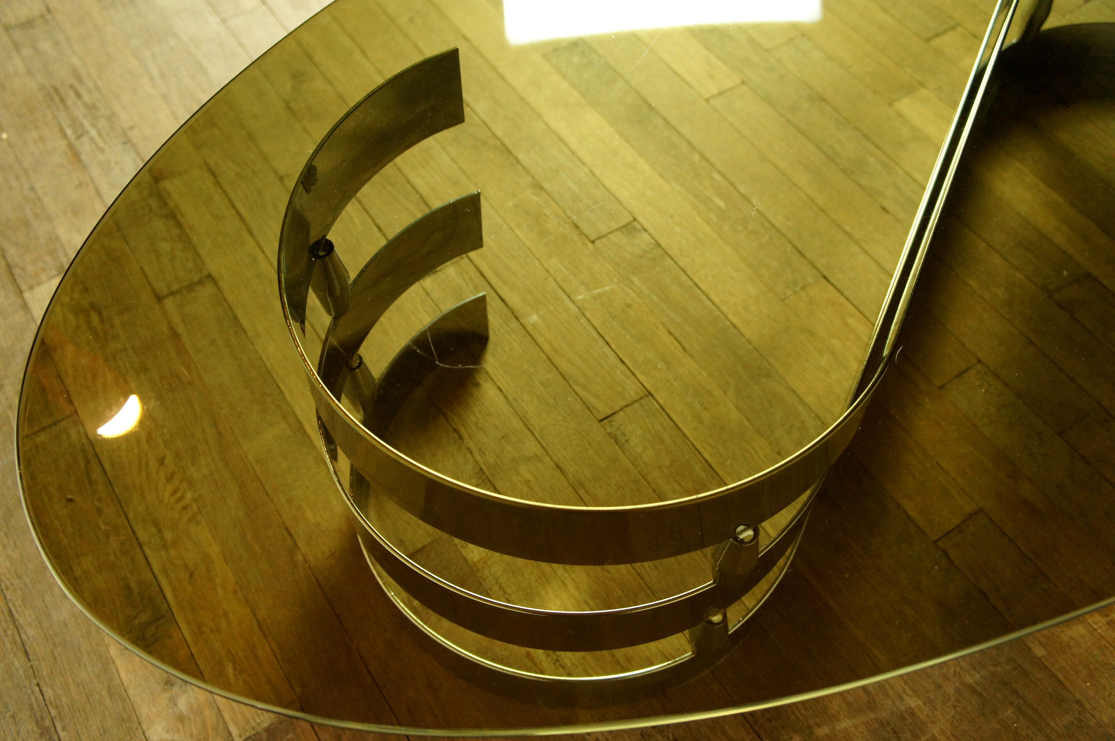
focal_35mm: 33
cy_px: 370
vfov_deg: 39.9
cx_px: 558
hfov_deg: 57.3
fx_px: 1021
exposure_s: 1/50
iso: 1600
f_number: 4
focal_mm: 22
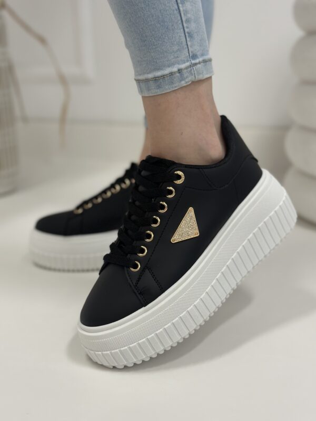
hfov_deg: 30.3
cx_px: 158
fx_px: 584
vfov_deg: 39.7
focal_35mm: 48
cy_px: 210
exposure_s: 1/100
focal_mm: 6.86
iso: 125
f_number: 1.78
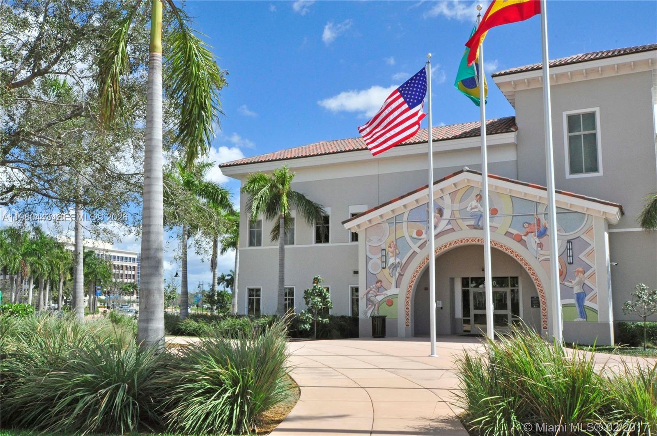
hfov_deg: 53.2
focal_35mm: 36
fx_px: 656
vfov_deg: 36.8
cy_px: 218
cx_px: 328
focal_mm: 24
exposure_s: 1/250
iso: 800
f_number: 22
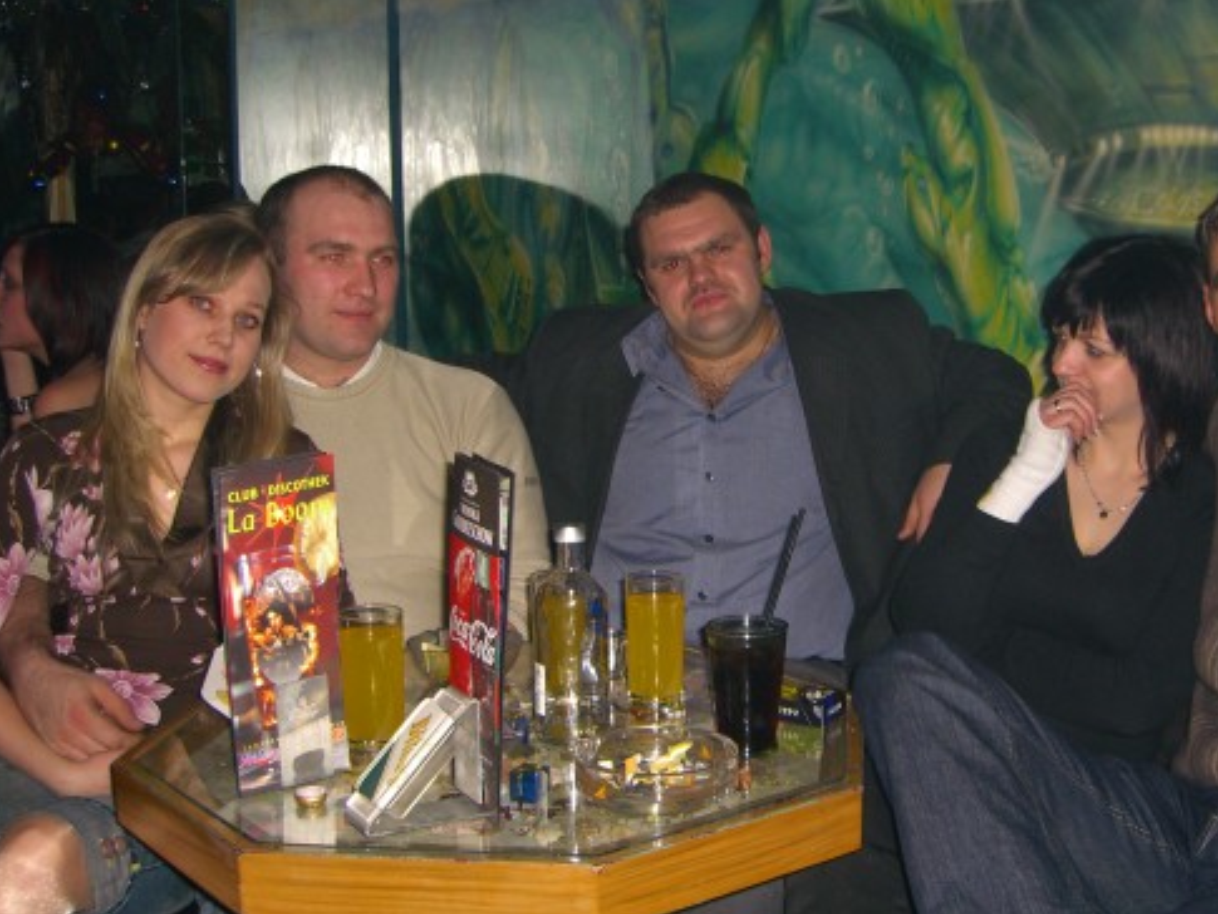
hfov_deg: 40.2
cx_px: 741
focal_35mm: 47
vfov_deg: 30.9
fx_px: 1654
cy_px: 399
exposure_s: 1/60
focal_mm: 7.9
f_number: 2.8
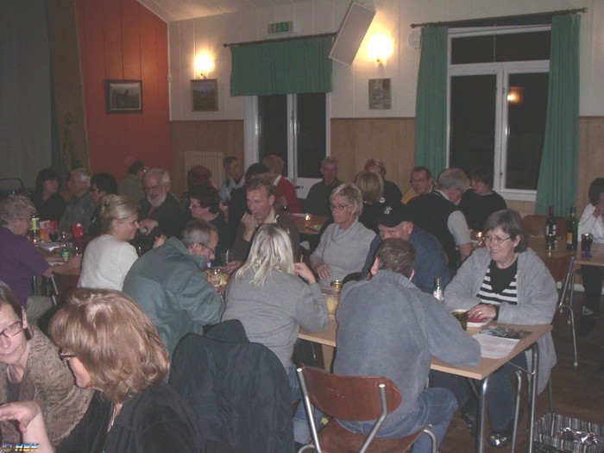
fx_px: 663
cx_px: 302
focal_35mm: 38
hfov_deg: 49.0
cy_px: 226
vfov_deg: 37.7
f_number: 2.8
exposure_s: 1/50
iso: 160
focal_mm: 6
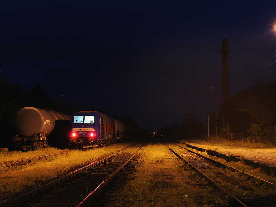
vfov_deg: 36.0
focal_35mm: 40
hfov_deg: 46.8
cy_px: 104
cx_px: 145
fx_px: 319
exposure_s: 13
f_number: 8
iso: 320
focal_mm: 24
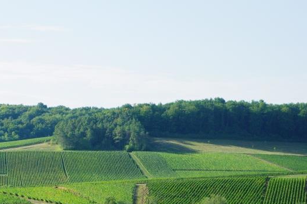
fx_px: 1746
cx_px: 17
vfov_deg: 6.7
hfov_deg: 10.0
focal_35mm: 205
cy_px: 161
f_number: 3.5
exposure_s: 1/4000
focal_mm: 70
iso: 800
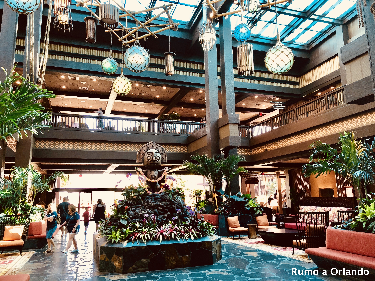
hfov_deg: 63.4
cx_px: 188
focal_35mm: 28
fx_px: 303
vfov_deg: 49.7
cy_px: 140
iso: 40
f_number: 1.8
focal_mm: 3.99
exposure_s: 1/15
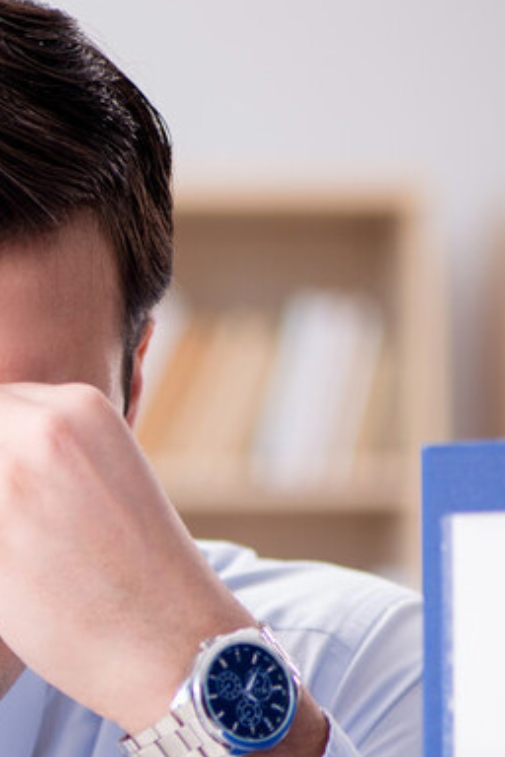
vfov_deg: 6.3
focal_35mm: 328
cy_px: 697
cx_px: -452
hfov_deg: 4.1
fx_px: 6901
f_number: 4
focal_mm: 105
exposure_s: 1/100
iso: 200
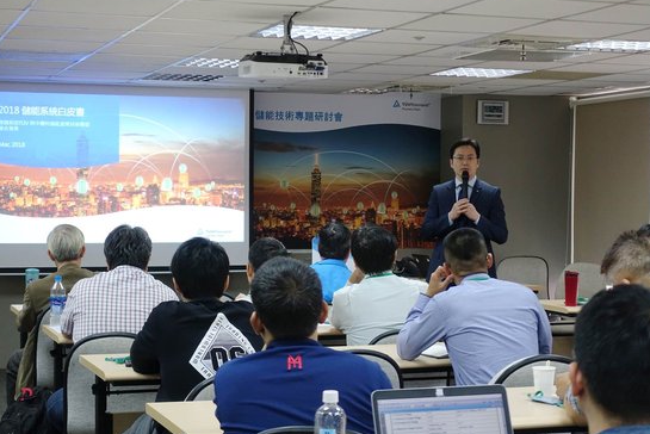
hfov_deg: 26.3
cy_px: 221
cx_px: 310
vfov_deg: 17.7
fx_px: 1391
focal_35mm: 77
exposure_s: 1/80
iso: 500
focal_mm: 25.7
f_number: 2.8
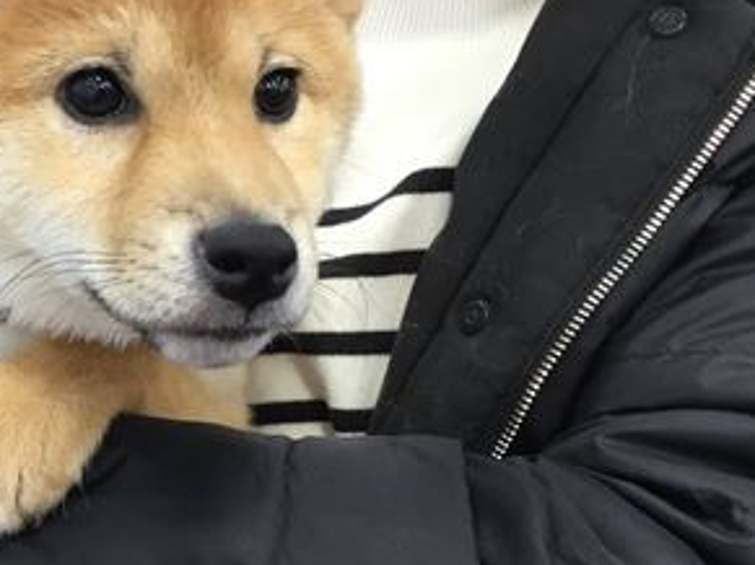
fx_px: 1395
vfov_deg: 22.8
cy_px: 365
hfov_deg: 29.4
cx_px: 117
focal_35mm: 64
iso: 80
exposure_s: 1/30
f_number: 2.4
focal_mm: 3.3
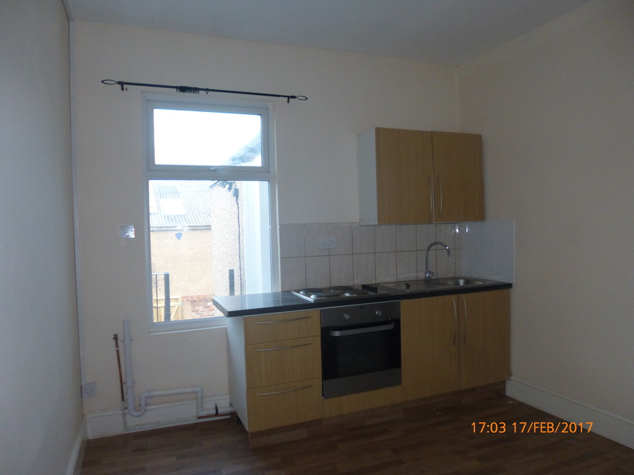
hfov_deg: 69.4
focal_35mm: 25
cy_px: 238
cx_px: 317
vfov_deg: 54.9
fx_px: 458
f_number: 2.8
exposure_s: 1/60
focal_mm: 4.3
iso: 250
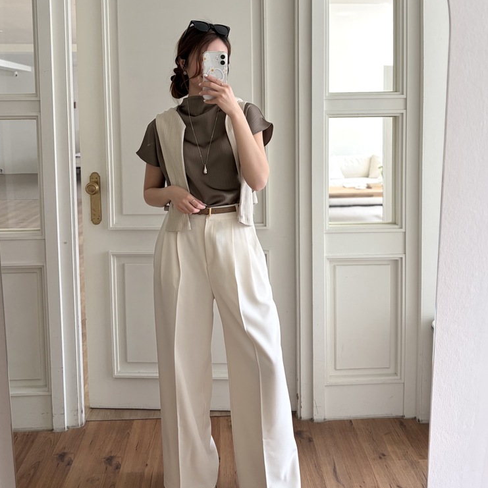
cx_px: 242
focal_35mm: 31
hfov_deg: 52.5
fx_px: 494
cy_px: 227
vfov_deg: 52.5
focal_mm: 5.96
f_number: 1.6
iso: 100
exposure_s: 1/121
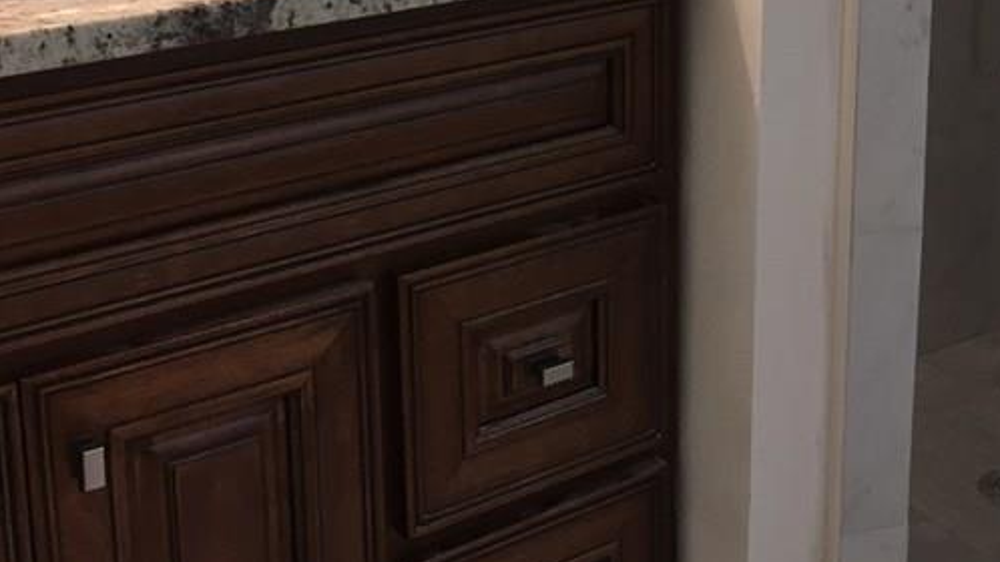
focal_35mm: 65
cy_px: 12
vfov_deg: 18.1
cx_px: 703
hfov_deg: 32.0
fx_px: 1723
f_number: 2.2
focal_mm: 4.15
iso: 50
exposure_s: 1/30
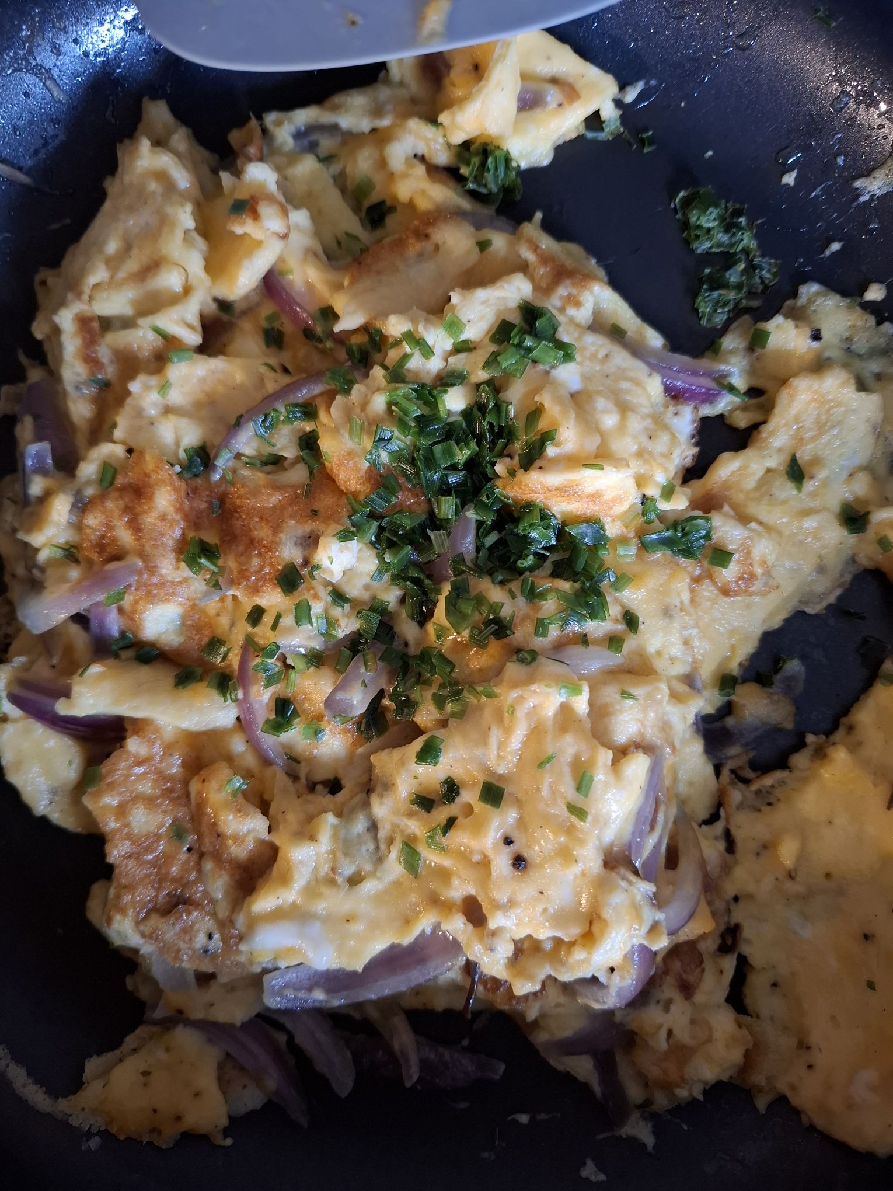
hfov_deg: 58.9
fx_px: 791
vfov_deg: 73.9
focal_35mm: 23
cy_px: 596
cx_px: 446
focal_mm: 5.54
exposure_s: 1/33
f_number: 1.8
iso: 400
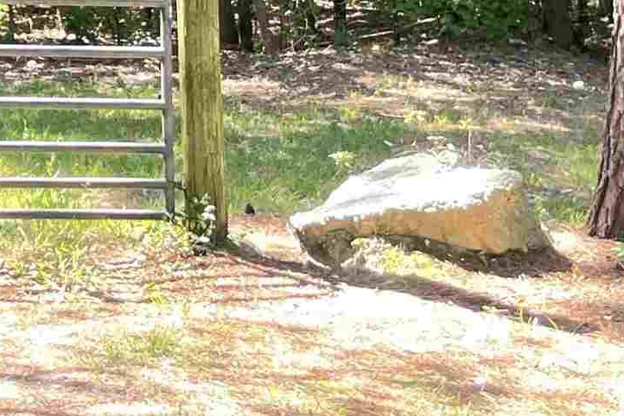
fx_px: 1994
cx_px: -371
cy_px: -305
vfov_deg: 11.2
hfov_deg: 16.0
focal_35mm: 115
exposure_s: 1/121
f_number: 1.6
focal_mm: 4.2
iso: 50
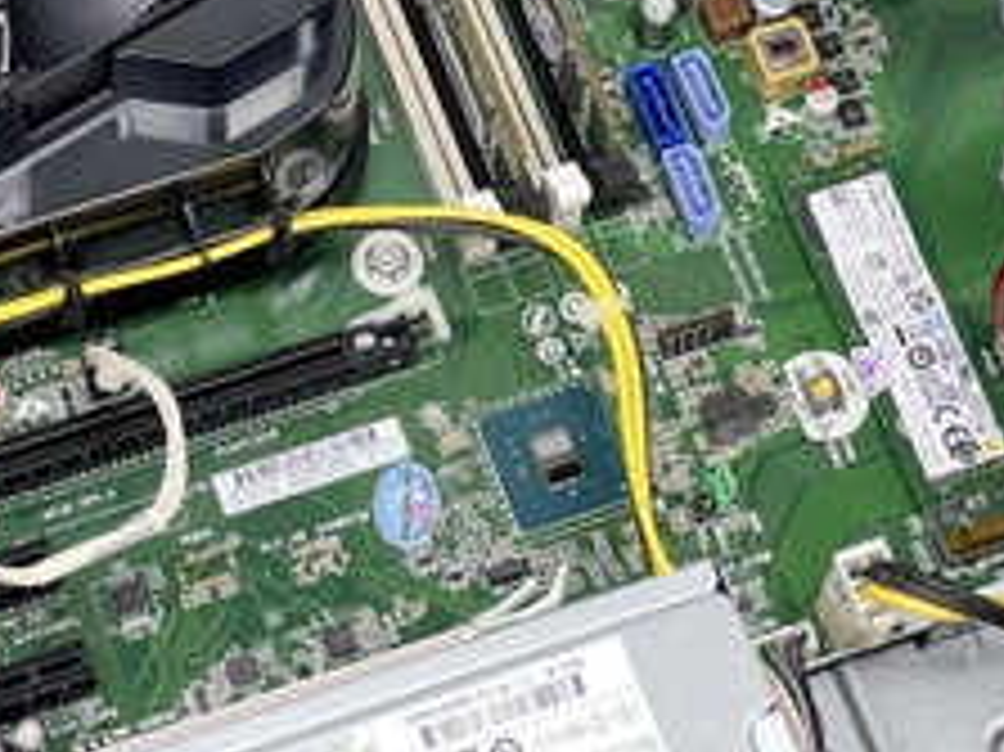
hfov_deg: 11.9
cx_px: 369
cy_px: 18
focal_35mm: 166
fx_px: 4812
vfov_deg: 8.9
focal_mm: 9
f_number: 2.8
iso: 250
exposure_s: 1/50
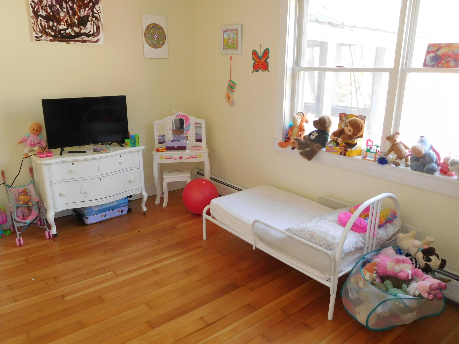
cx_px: 230
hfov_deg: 69.4
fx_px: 331
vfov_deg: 54.9
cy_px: 172
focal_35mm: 25
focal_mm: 4.5
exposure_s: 1/30
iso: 320
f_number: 3.4
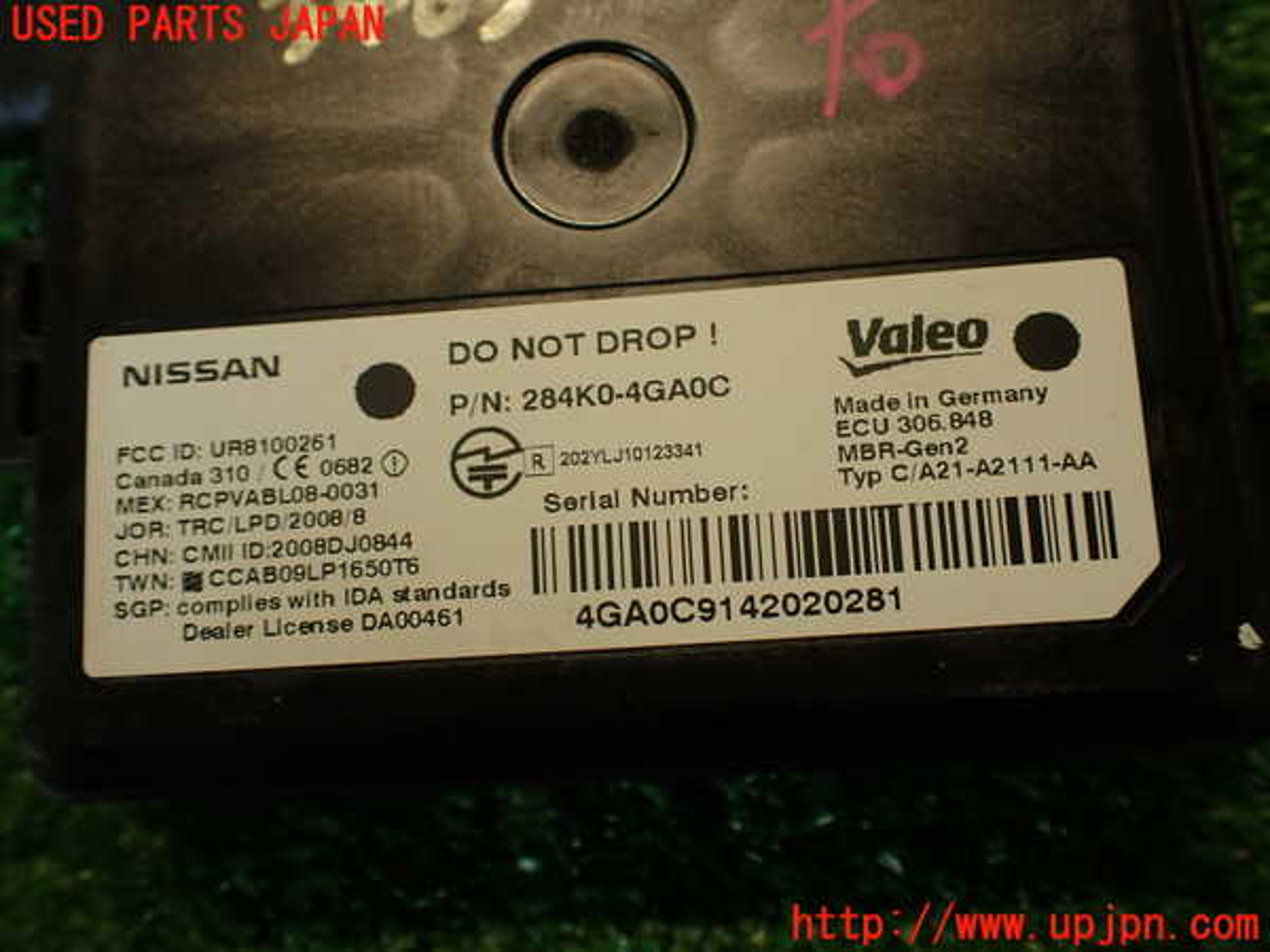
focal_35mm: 32
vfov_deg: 44.2
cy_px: 476
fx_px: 1174
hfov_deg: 56.8
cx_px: 635
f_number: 2.4
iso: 160
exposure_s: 1/60
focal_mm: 5.79
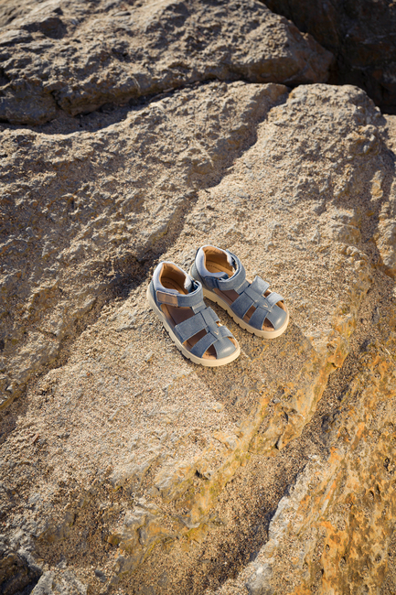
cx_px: 198
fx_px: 693
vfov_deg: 46.4
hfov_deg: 31.9
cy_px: 298
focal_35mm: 42
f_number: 4.5
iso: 64
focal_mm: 42
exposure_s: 1/400
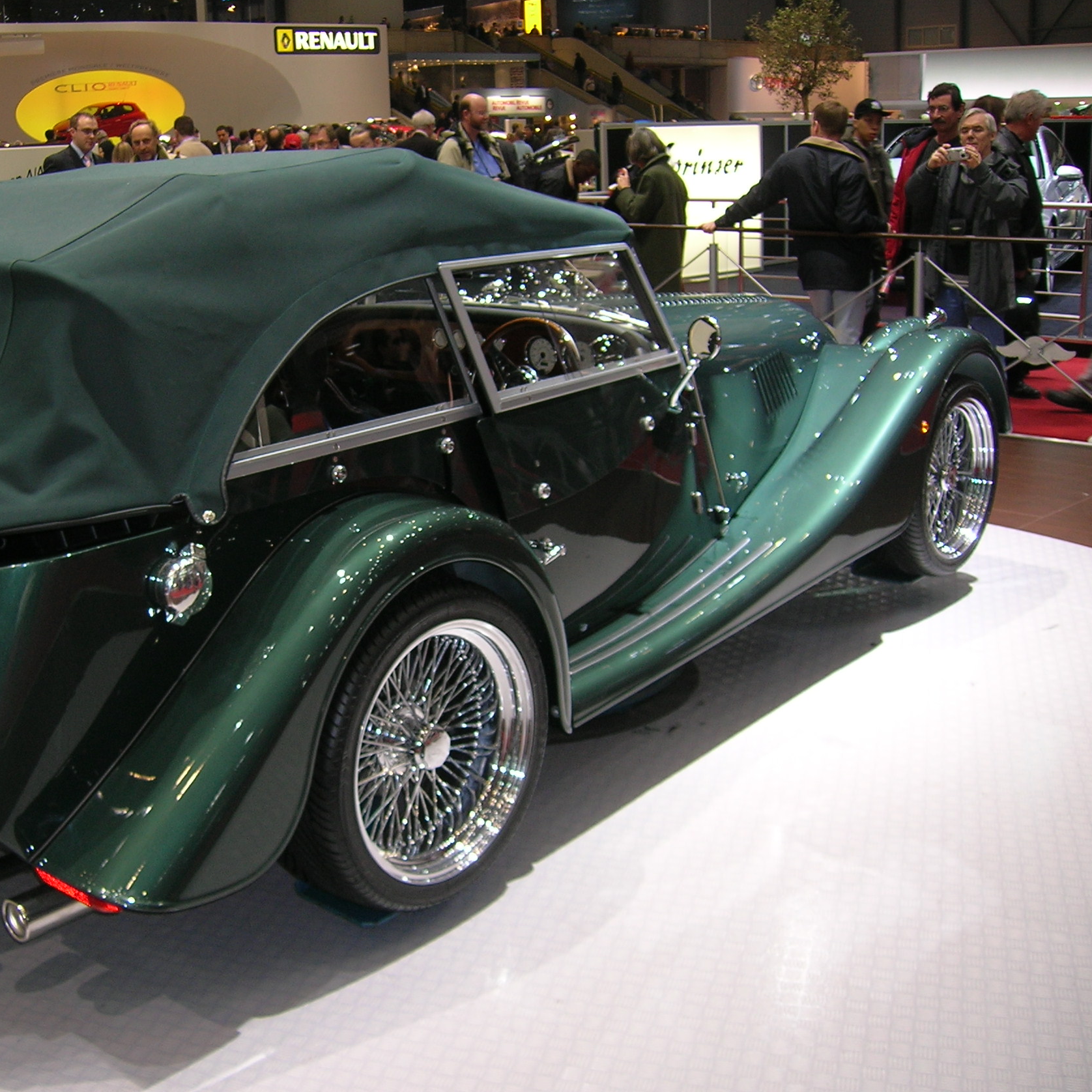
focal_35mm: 41
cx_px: 387
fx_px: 1463
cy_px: 545
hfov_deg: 40.5
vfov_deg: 40.9
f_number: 2.9
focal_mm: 5.7
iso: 50
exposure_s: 1/30
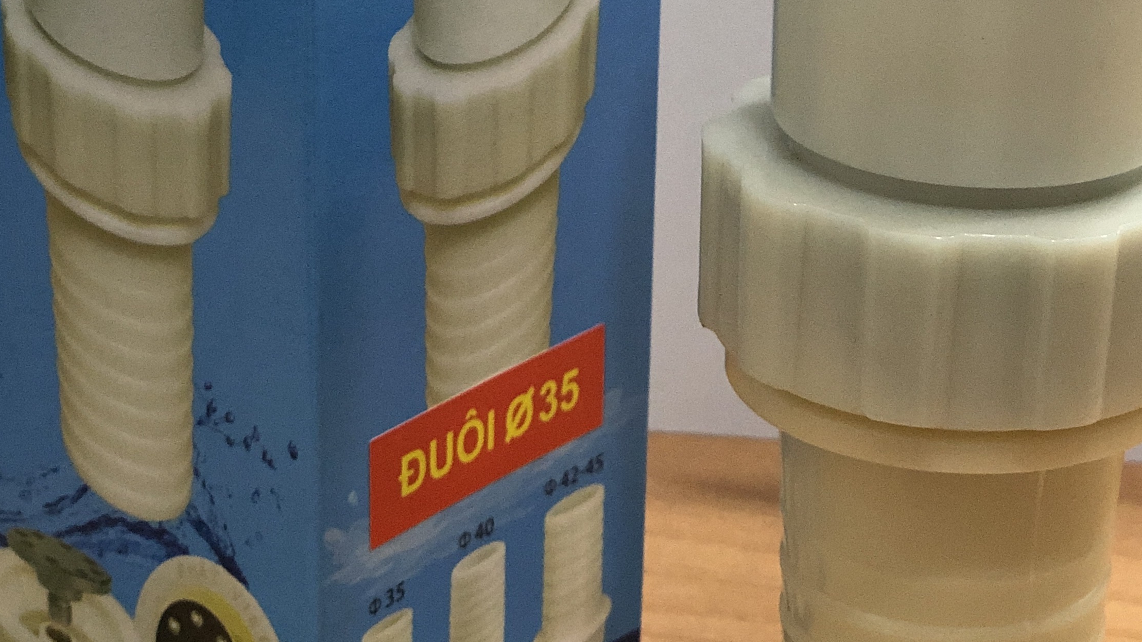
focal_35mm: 103
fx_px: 3119
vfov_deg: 11.6
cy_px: 11
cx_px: 588
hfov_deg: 20.8
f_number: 2.4
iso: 160
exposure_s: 1/20
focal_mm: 6
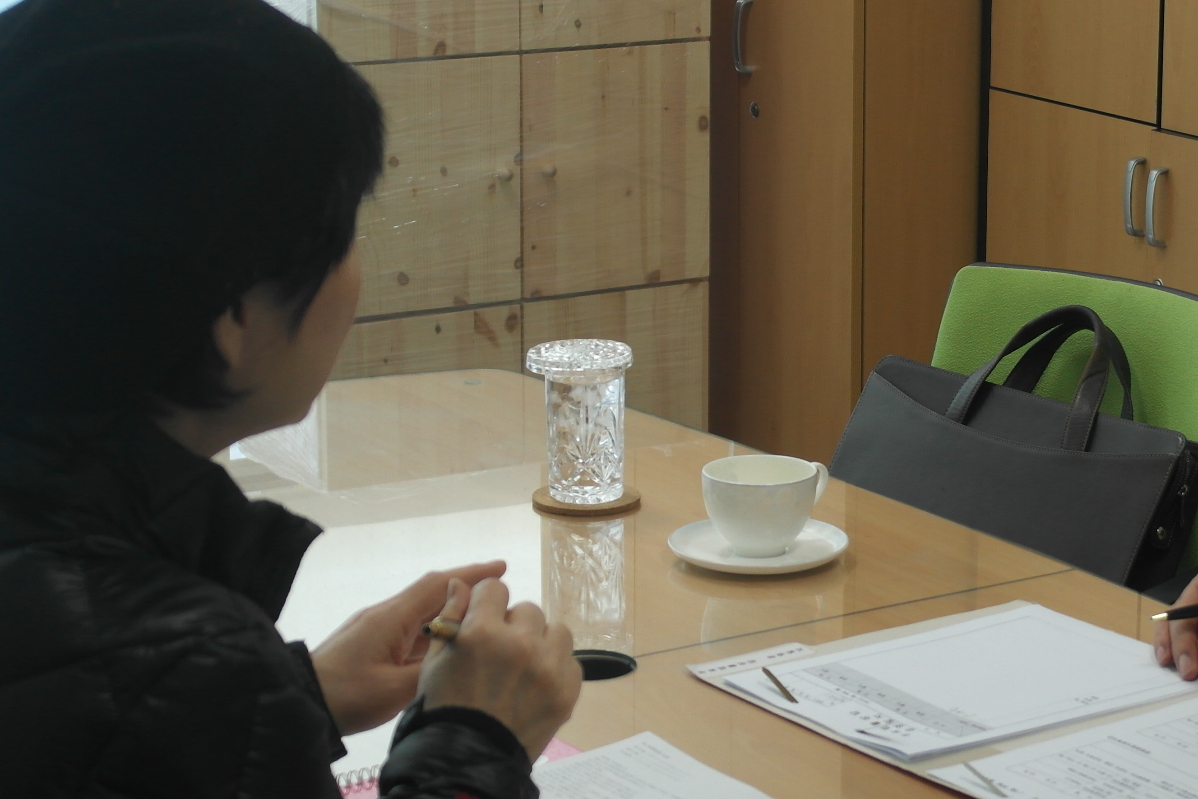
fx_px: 3361
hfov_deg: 20.0
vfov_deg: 13.5
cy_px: 334
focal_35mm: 101
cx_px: 981
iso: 400
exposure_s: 1/125
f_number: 4.5
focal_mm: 32
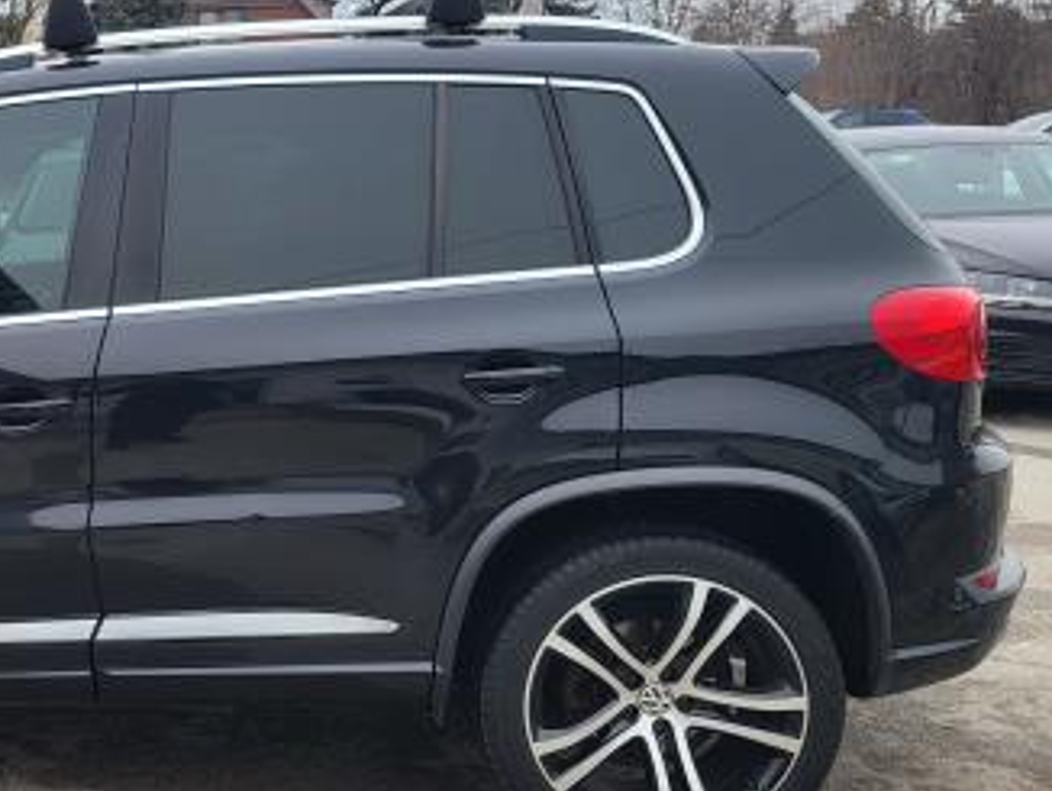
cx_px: 26
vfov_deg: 28.6
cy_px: 381
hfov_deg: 34.4
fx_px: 1551
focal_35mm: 51
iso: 40
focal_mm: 5.4
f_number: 1.8
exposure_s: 1/377
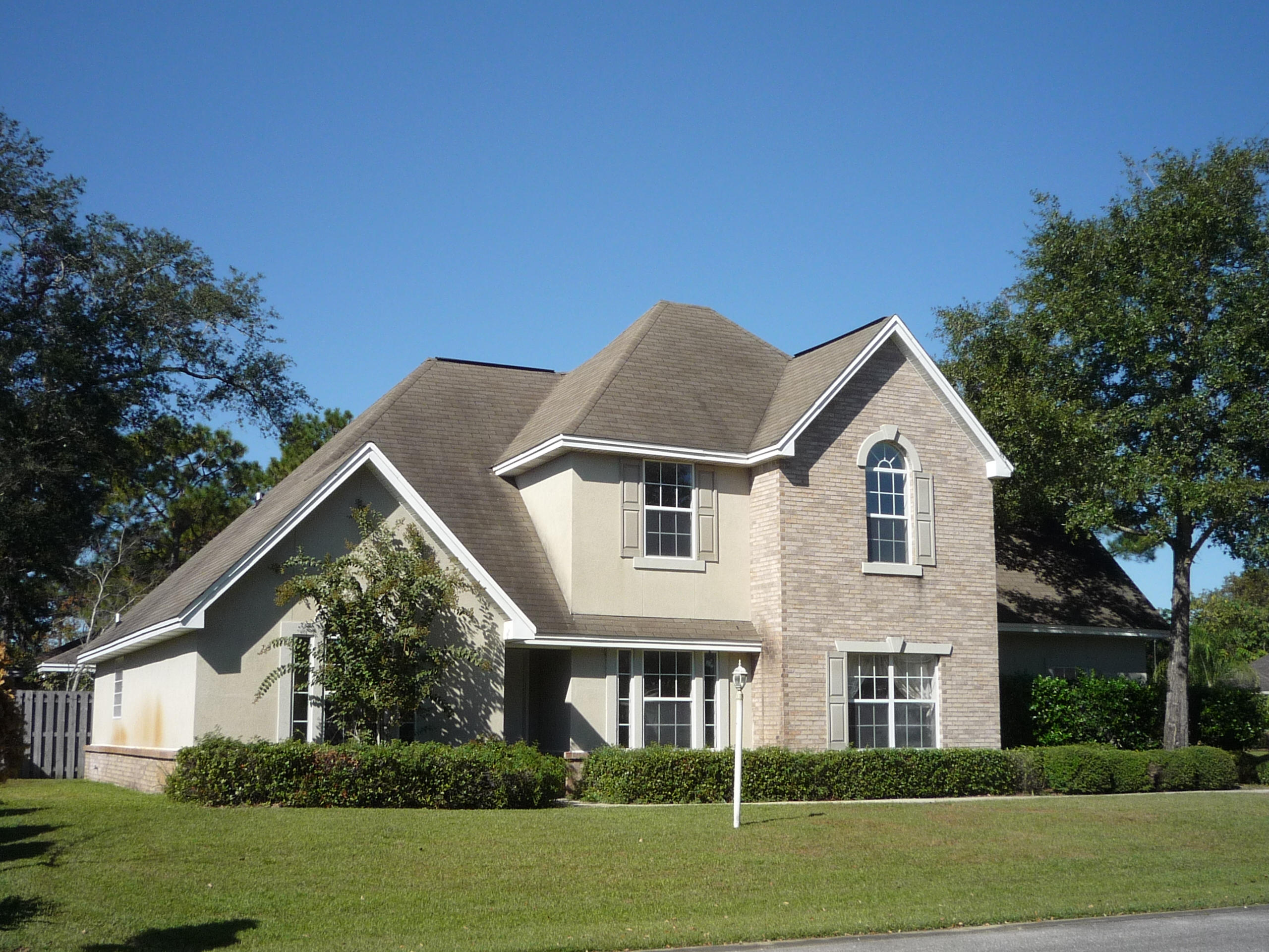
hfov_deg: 44.8
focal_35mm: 42
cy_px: 476
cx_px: 634
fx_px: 1540
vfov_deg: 34.3
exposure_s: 1/400
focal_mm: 5.3
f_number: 5.6
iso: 100
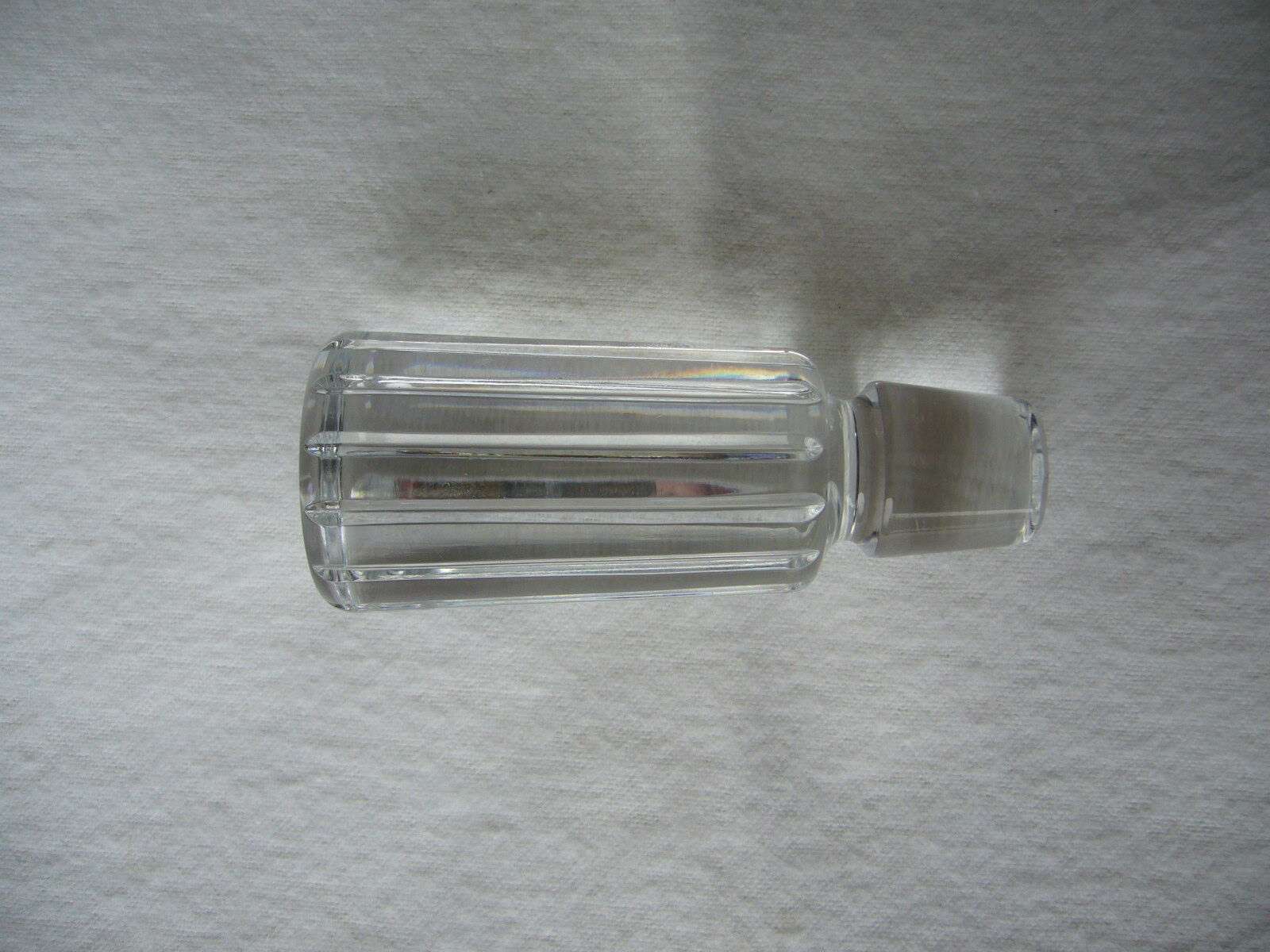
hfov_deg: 52.6
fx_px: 1284
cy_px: 476
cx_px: 635
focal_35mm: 35
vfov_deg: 40.7
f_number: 2.8
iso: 80
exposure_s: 1/100
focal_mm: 5.8
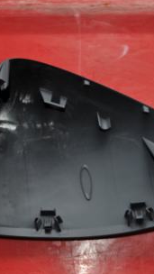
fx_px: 450
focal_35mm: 62
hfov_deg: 19.4
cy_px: 147
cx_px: 61
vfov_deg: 33.8
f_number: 4
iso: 200
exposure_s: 1/125
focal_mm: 24
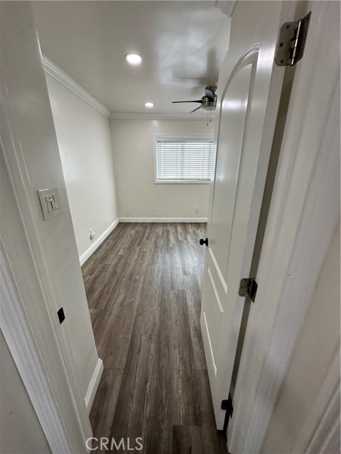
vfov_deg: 102.1
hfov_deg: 85.7
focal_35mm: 14
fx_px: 184
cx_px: 170
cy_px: 227
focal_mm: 2.22
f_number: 2.2
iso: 125
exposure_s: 1/120
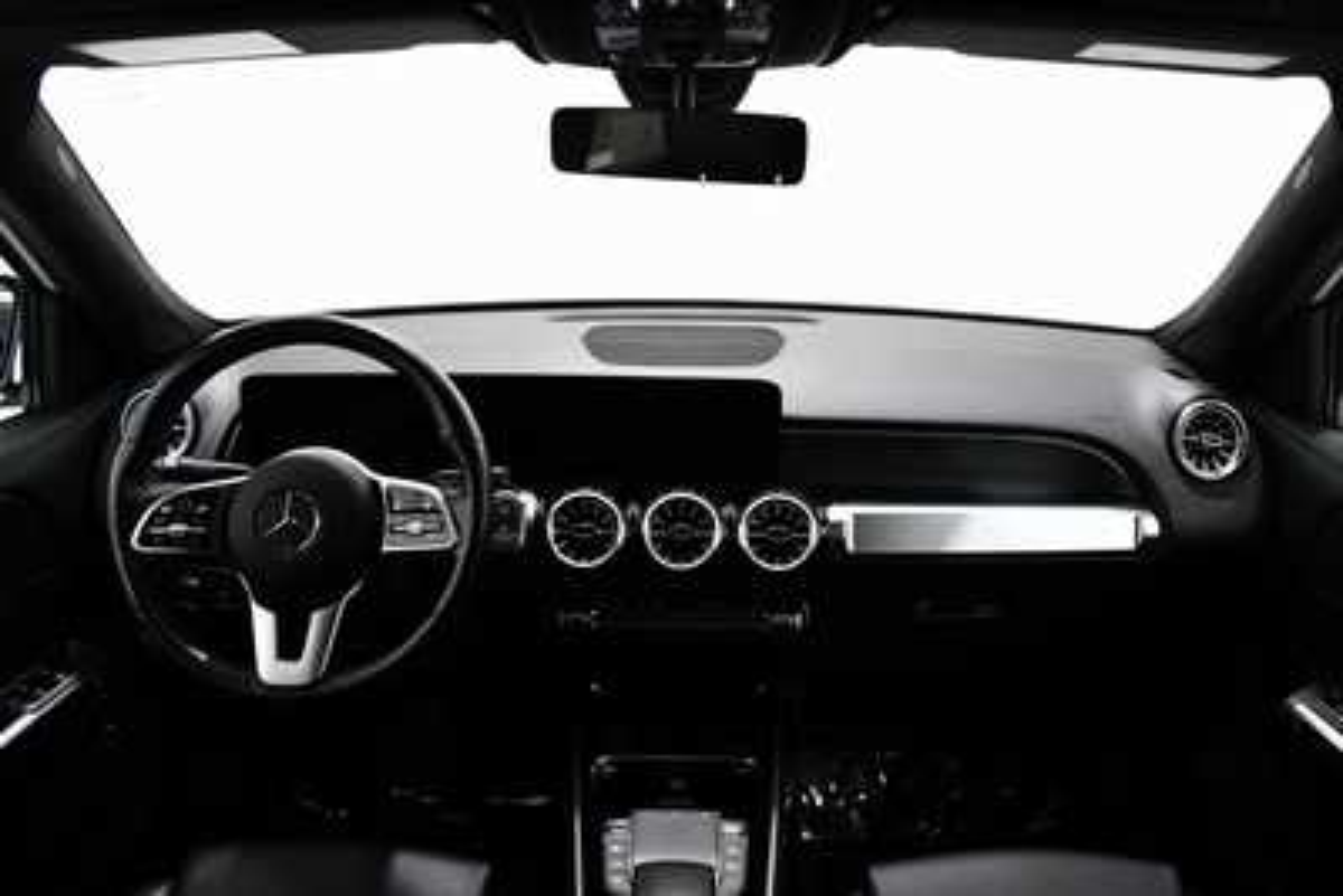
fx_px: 1008
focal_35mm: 27
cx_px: 672
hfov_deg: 67.4
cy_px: 448
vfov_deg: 48.0
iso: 3200
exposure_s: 1/125
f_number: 3.5
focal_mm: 18
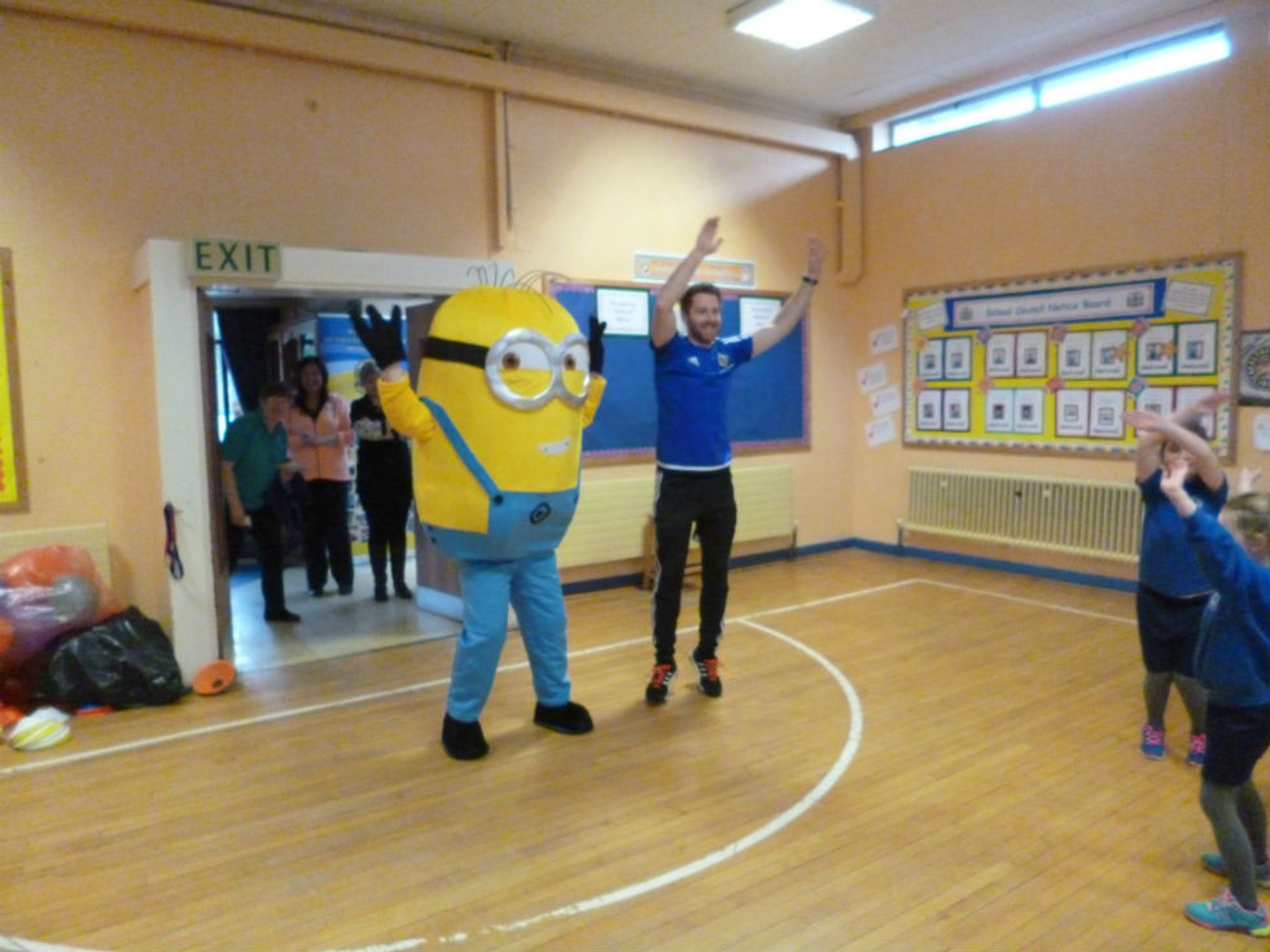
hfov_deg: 71.6
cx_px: 635
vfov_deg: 56.8
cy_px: 476
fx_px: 881
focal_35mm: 24
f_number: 2.5
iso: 800
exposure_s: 1/100
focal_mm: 4.3
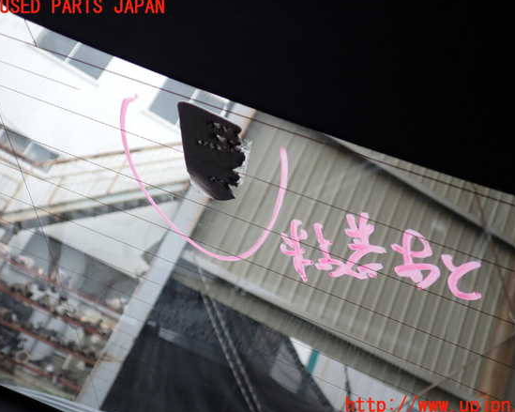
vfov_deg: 45.8
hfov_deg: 55.6
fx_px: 488
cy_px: 206
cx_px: 276
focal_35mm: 32
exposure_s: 1/200
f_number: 2.3
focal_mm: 5.4
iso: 100
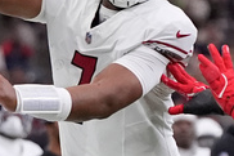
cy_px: 252
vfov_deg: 1.9
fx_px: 4715
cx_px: 168
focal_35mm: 726
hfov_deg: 2.8
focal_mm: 129
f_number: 2.8
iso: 4000
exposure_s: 1/2500
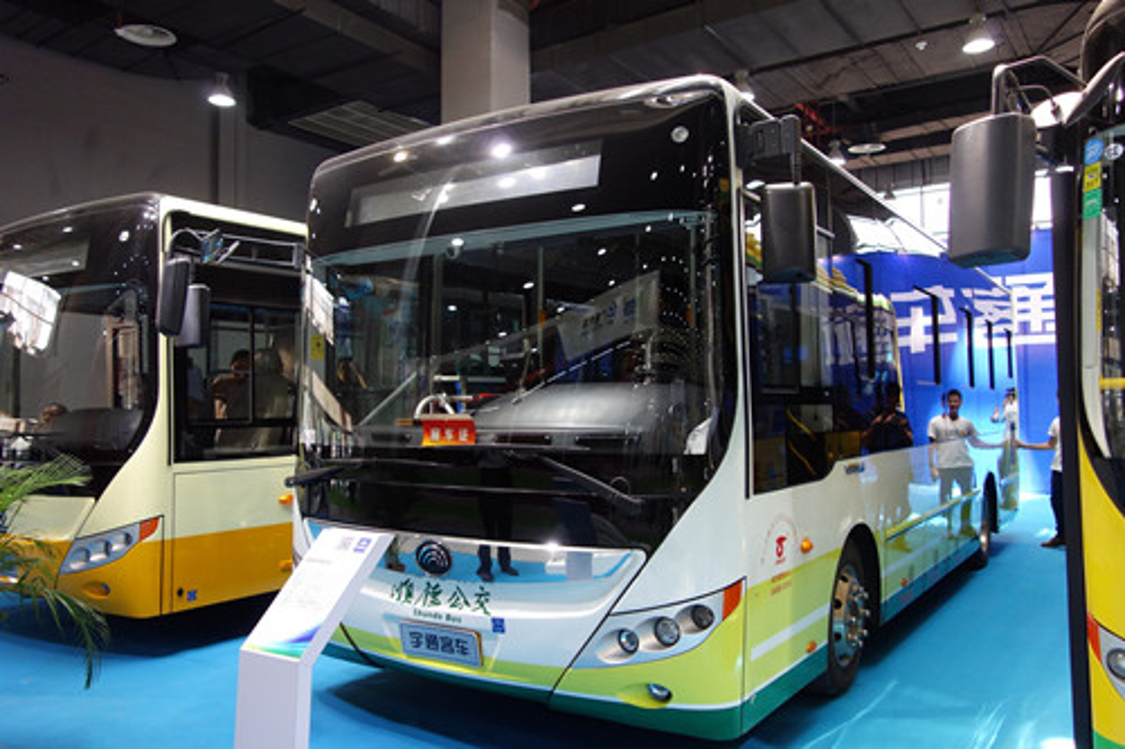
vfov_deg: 46.4
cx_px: 562
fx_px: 875
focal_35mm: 28
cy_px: 374
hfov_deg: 65.5
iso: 400
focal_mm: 10.4
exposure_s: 1/125
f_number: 1.8
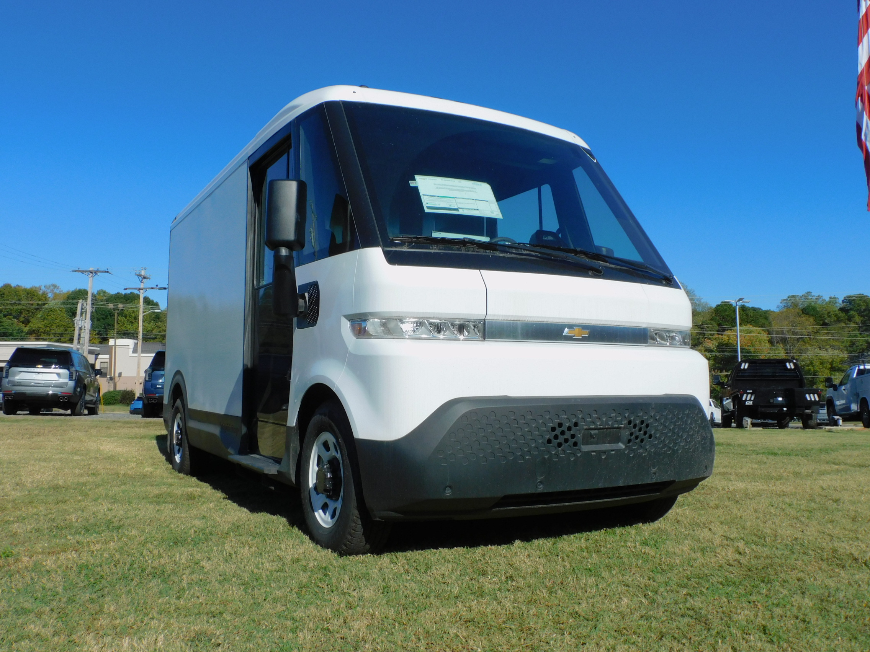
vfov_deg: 46.8
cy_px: 326
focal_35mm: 30
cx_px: 435
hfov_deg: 60.0
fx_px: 754
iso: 125
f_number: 4.5
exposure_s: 1/1250
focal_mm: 5.4
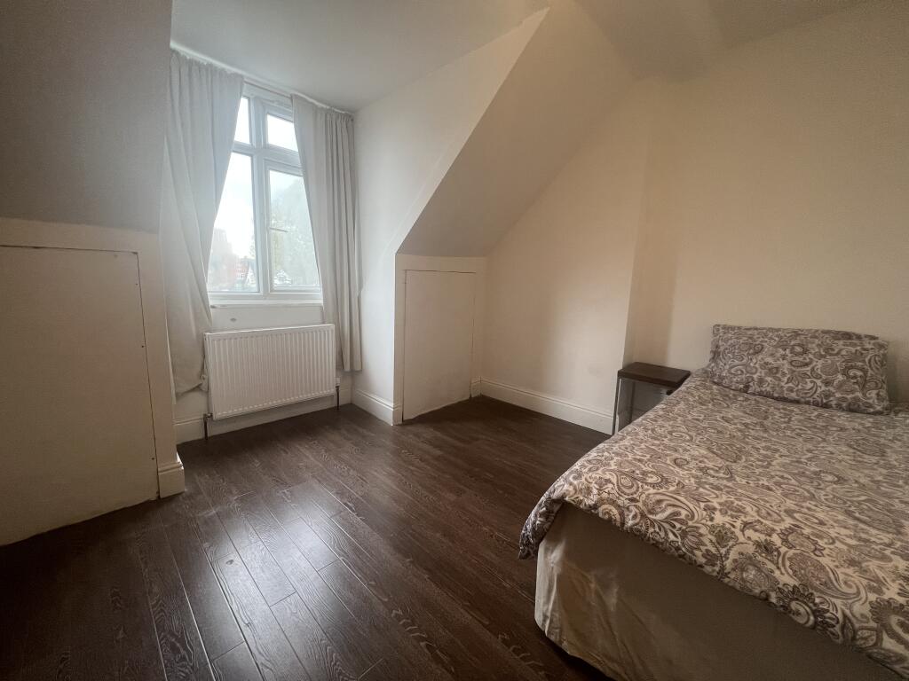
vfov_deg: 89.9
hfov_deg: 106.2
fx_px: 341
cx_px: 454
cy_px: 340
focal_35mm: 13
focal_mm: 1.57
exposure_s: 1/100
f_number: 1.8
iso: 100
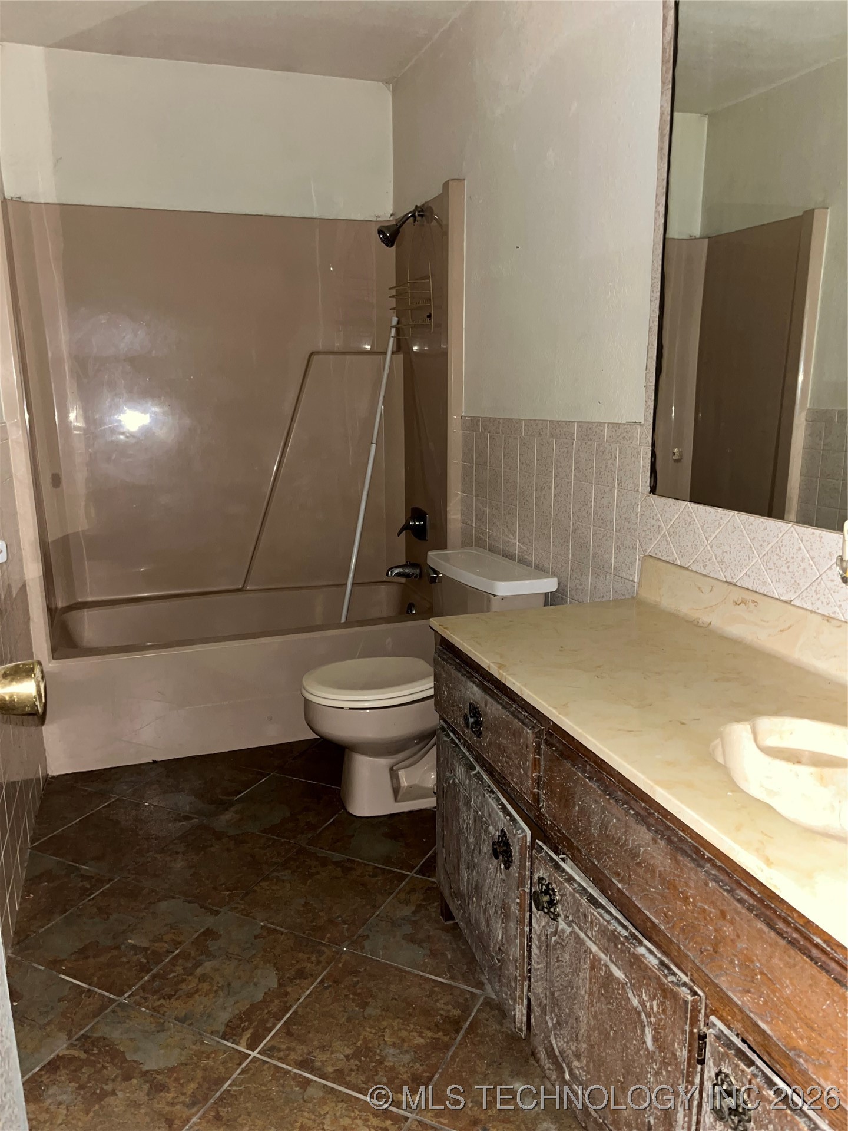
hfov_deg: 53.1
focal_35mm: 26
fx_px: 849
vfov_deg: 67.3
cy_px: 566
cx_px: 424
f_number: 1.6
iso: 125
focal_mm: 5.1
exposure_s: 1/4
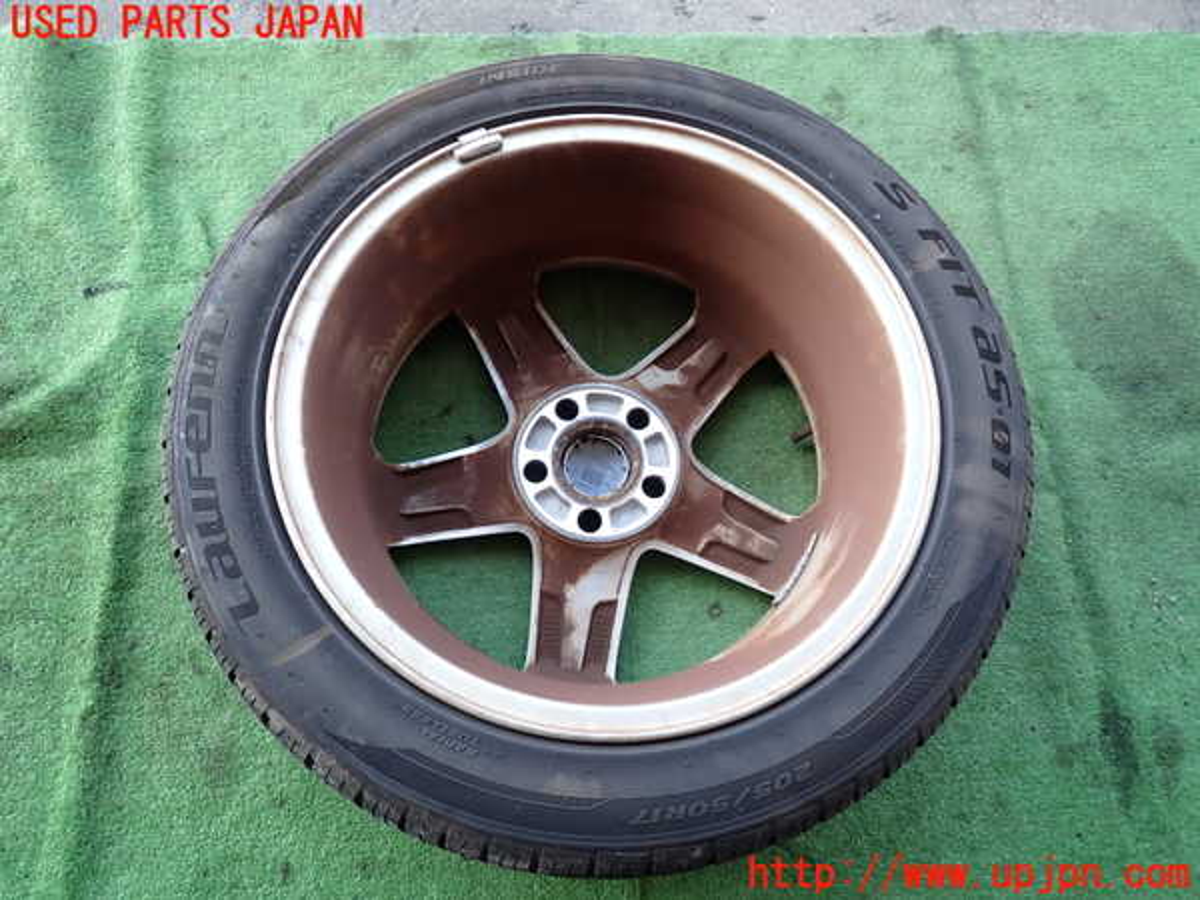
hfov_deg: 69.4
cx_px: 600
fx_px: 867
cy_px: 450
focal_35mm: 25
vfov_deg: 54.9
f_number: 2
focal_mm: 4.5
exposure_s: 1/125
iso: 125
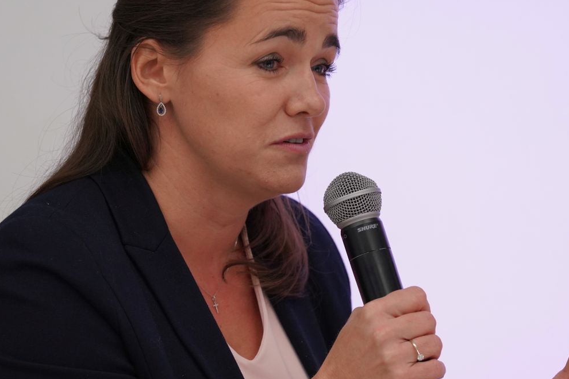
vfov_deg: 3.5
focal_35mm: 388
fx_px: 6132
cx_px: 236
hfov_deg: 5.3
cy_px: 264
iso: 1600
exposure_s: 1/200
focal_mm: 200
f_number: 4
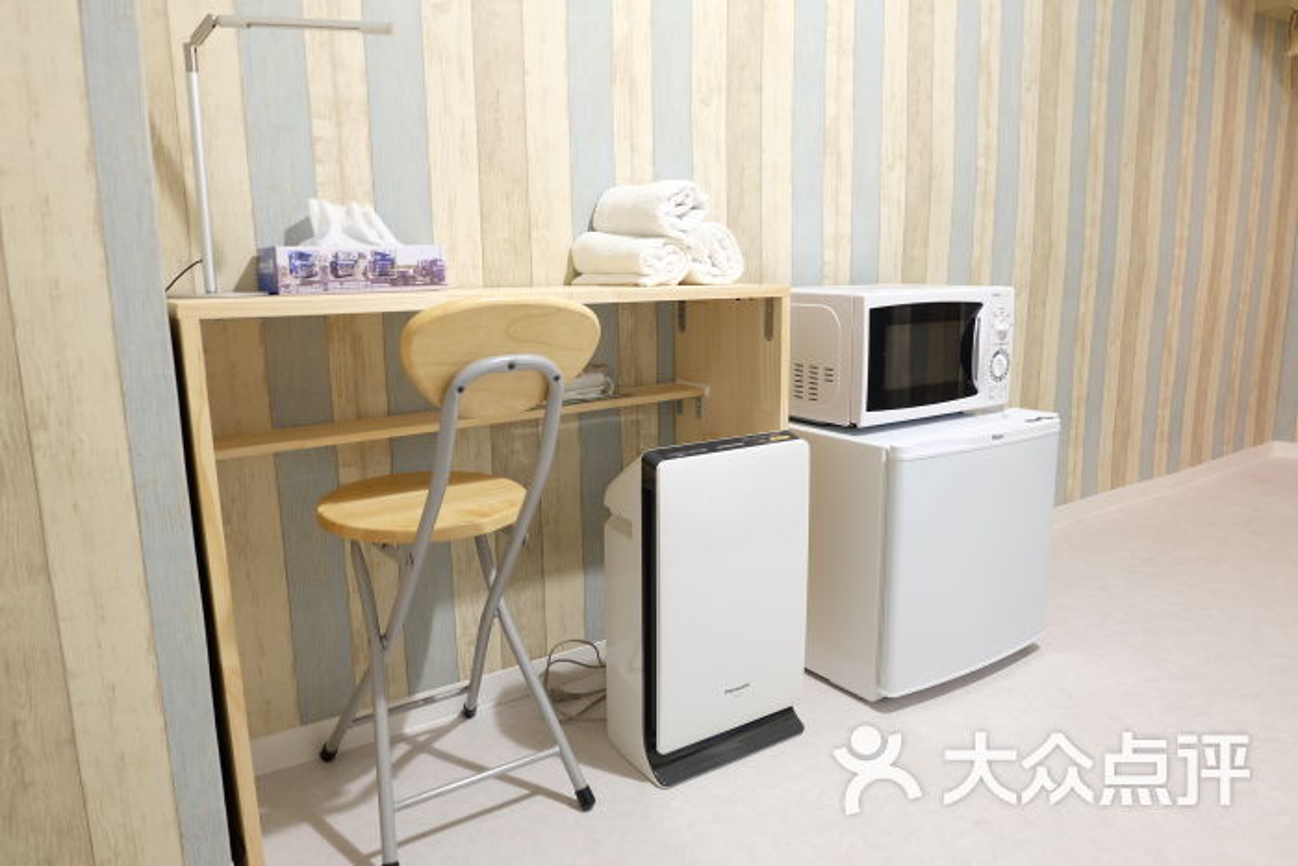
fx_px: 865
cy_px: 433
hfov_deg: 73.7
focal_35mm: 24
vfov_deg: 53.2
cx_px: 649
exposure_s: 1/2
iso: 200
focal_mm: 16
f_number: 3.5
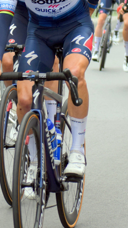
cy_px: 72
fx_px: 972
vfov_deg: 13.3
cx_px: 63
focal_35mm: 161
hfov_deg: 7.5
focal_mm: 62
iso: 400
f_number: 4.2
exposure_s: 1/1000
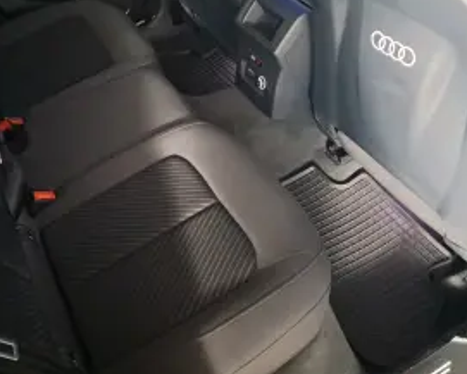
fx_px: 484
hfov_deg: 51.3
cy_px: 164
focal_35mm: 35
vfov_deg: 42.2
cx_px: 193
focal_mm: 4
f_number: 1.8
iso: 2500
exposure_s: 1/10
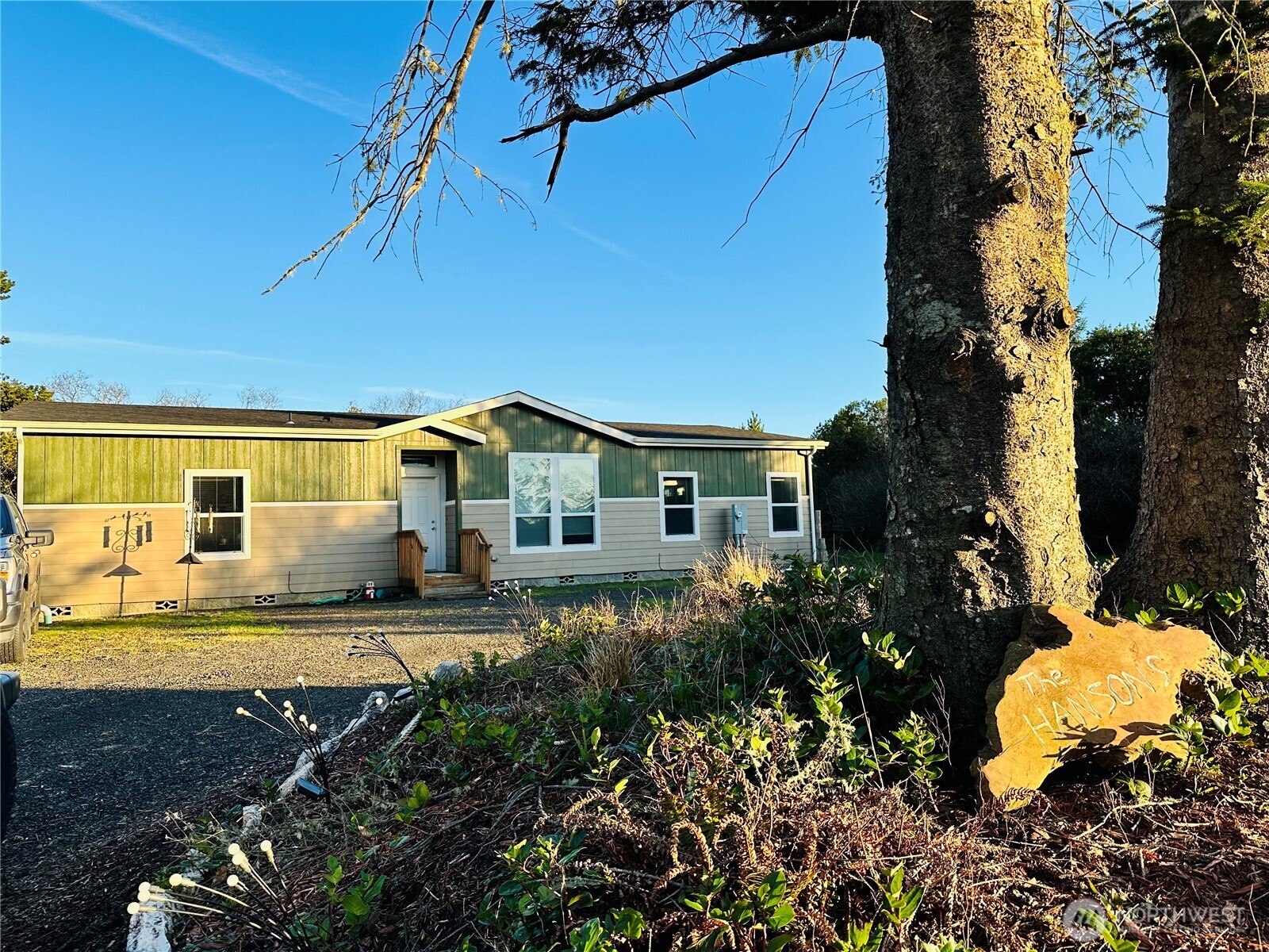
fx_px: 880
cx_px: 634
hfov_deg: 71.6
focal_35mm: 24
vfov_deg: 56.8
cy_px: 476
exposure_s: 1/1453
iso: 80
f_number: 1.78
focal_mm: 6.86
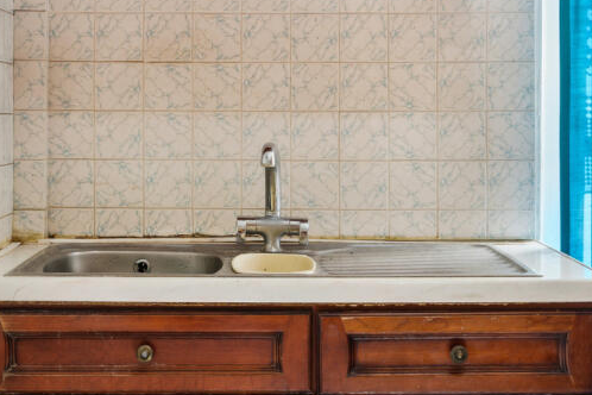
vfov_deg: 18.9
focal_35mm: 72
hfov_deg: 28.1
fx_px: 1184
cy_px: 131
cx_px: 262
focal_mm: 35
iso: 1000
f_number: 11
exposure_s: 1/30
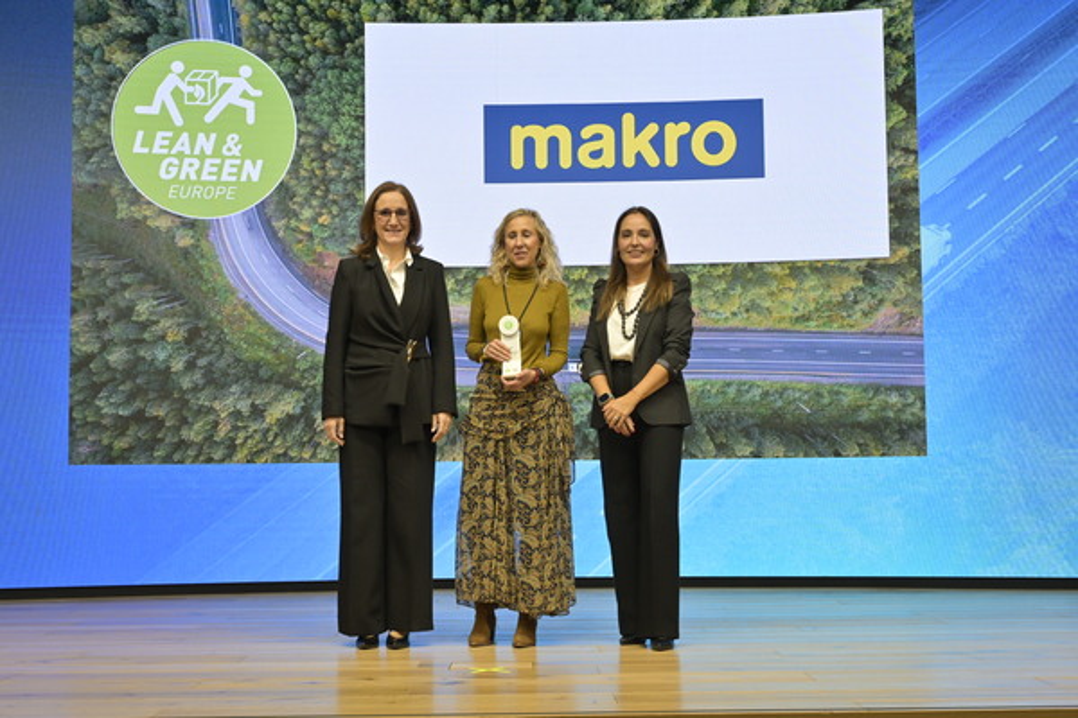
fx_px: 1437
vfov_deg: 28.1
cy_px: 359
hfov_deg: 41.1
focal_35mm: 48
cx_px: 539
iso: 1250
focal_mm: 48
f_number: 7.1
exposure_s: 1/53.4
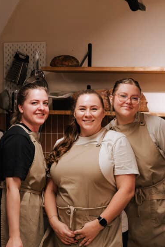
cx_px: 105
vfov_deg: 21.6
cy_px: 145
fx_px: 645
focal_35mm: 94
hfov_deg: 14.6
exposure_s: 1/350
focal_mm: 35
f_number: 2.8
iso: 800
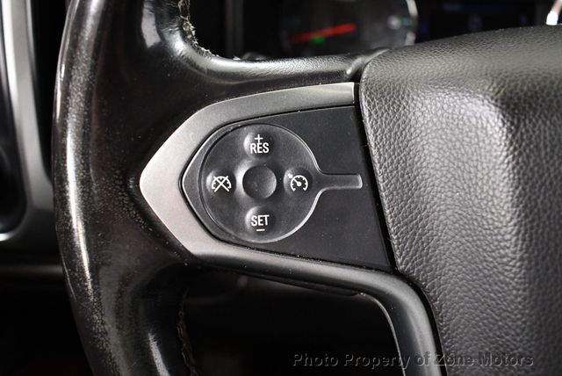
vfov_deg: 36.9
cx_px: 281
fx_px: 562
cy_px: 188
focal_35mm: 36
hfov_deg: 53.1
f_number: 3.5
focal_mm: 18
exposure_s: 1/60
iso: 3200
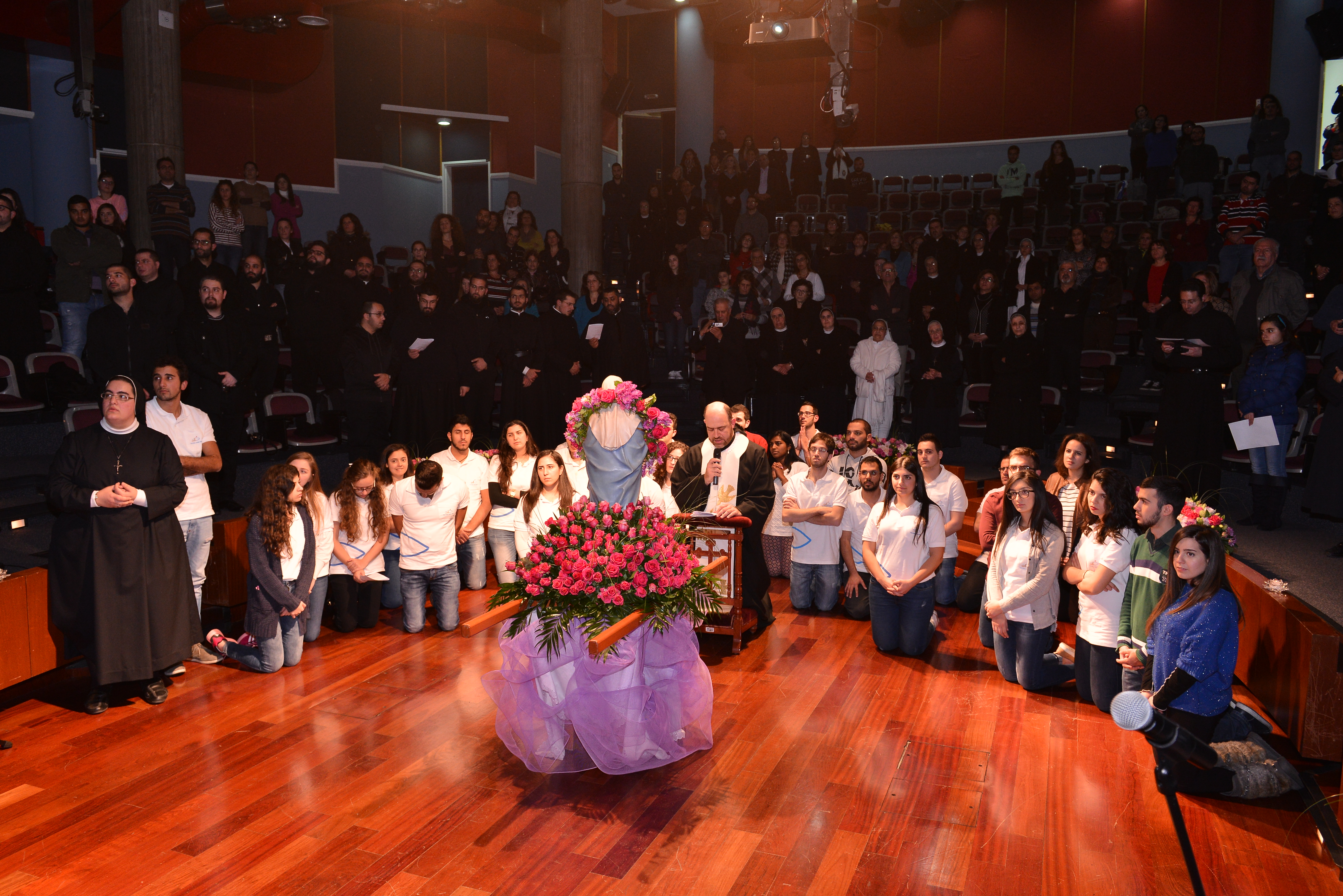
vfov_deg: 48.0
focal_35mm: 27
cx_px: 672
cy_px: 448
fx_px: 1008
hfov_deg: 67.4
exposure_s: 1/100
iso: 800
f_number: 6.3
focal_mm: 27
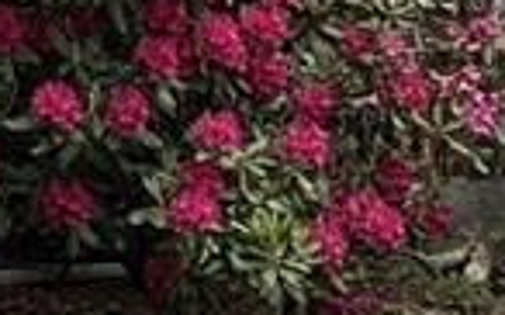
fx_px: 4896
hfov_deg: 5.6
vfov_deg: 3.6
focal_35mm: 356
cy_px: -571
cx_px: -930
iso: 80
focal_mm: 6.76
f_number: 1.78
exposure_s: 1/1642
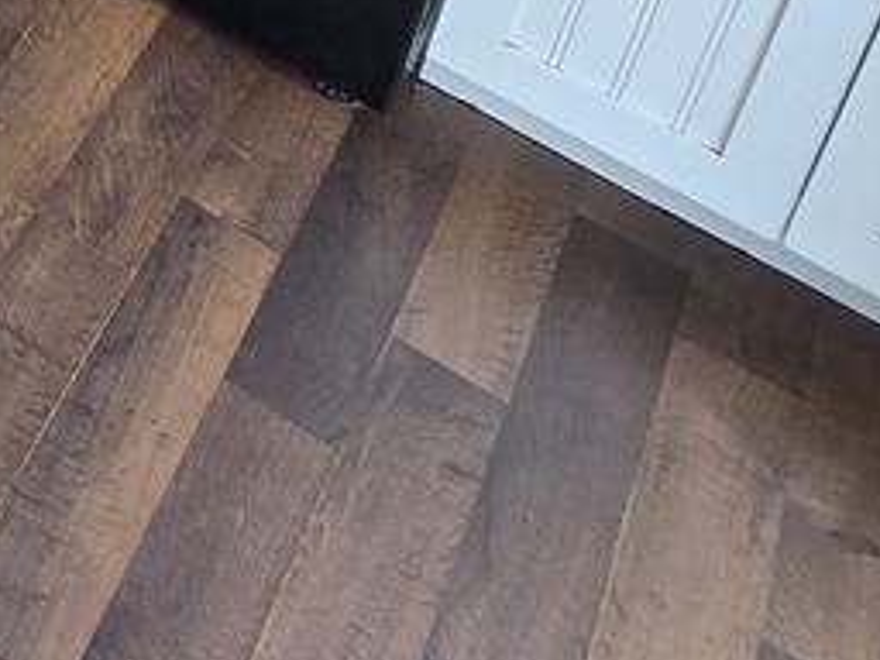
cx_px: -811
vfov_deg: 14.0
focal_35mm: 73
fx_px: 1856
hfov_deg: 18.7
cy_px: -921
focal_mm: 2.2
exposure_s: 1/60
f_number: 2.2
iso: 100
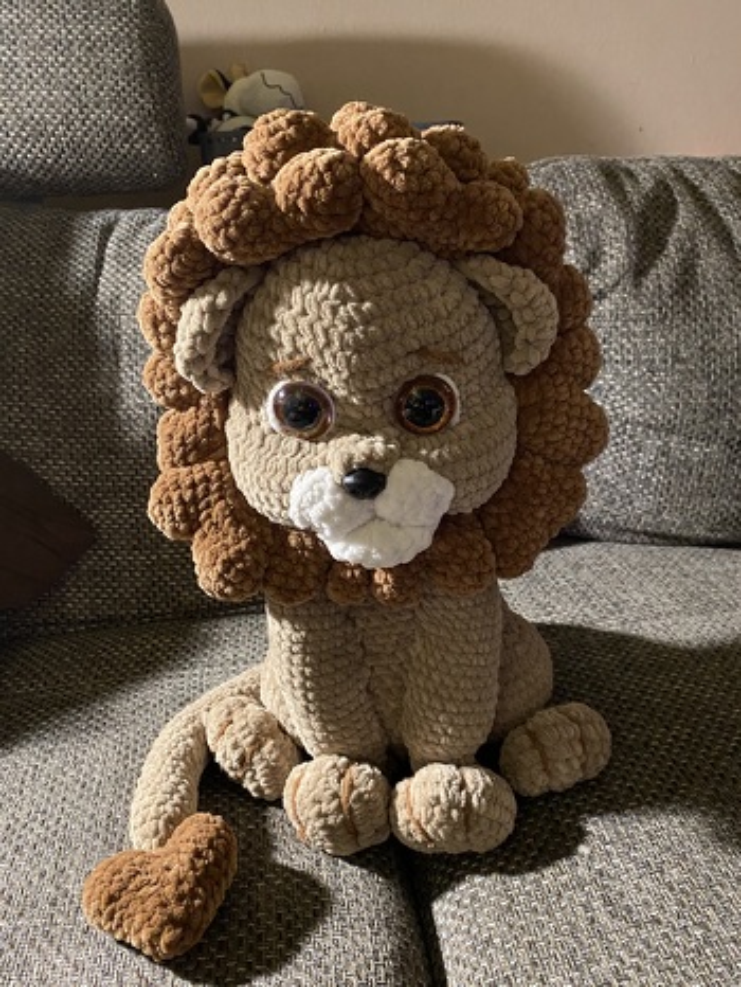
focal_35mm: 26
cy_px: 494
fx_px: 741
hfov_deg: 53.1
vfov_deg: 67.3
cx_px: 370
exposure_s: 1/28
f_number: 1.8
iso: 640
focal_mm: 4.25
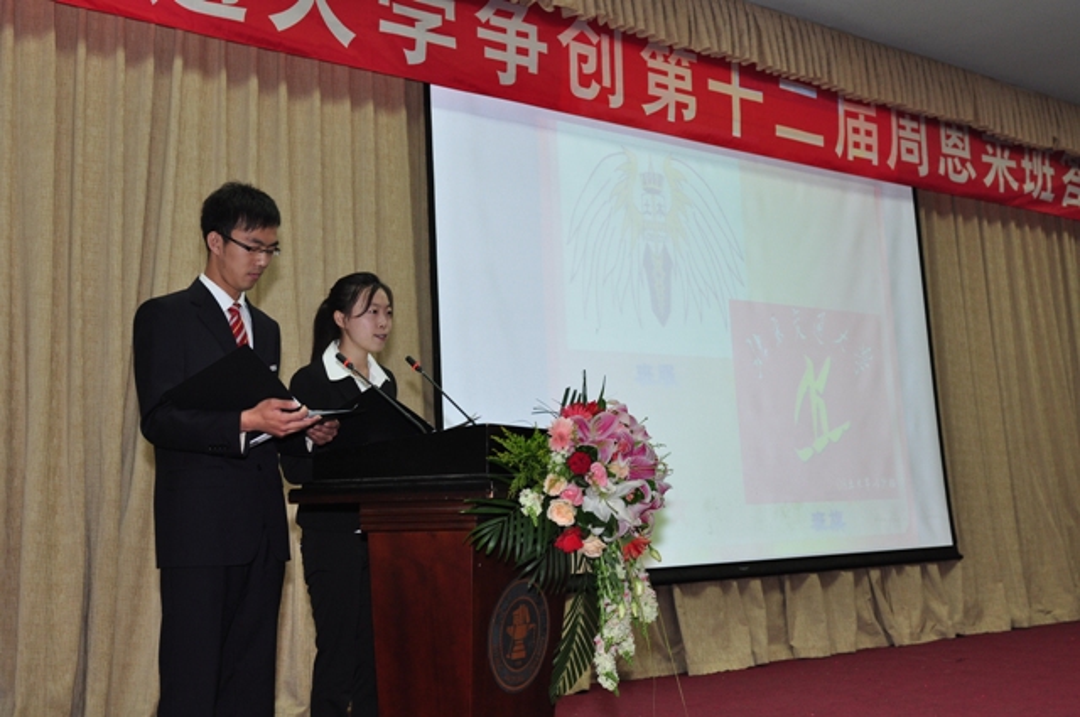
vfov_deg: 30.8
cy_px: 358
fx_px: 1303
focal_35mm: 44
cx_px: 540
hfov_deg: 45.0
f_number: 4.5
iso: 500
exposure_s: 1/60
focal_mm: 29
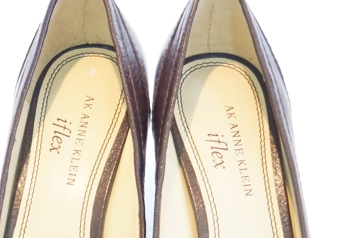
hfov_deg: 14.7
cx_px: 153
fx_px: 1387
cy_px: 243
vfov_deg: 9.7
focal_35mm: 139
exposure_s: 1/50
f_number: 4.5
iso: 3200
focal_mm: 35
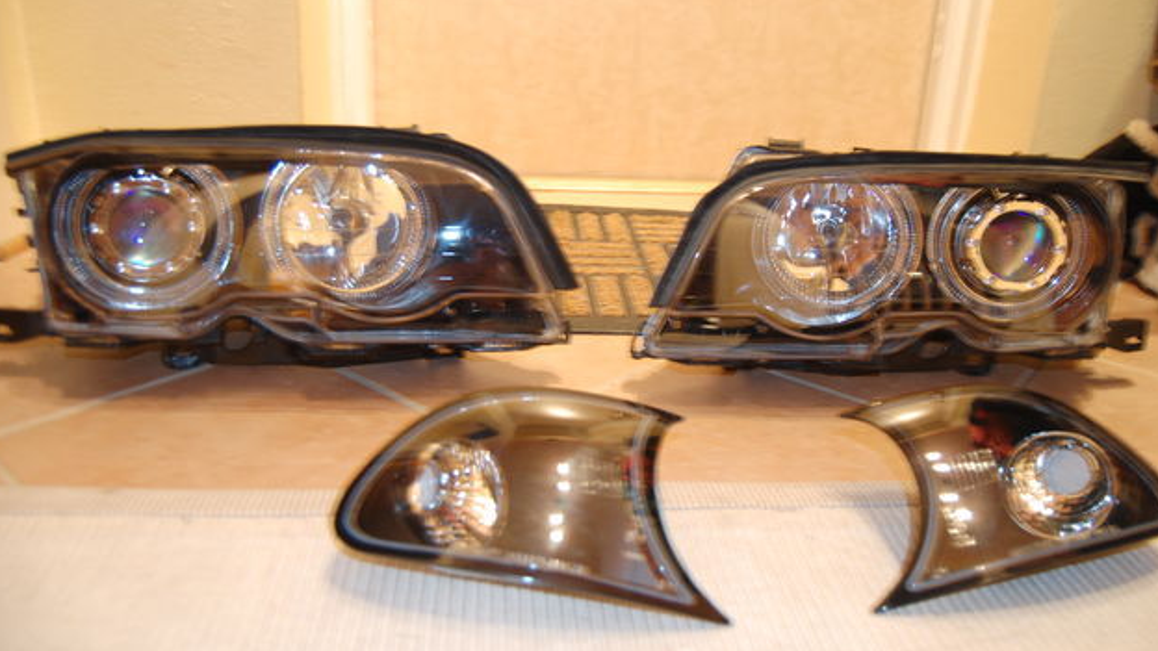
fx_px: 890
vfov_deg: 40.2
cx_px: 573
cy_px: 312
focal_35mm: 29
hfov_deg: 66.1
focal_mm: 18
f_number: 3.5
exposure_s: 1/5
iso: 400
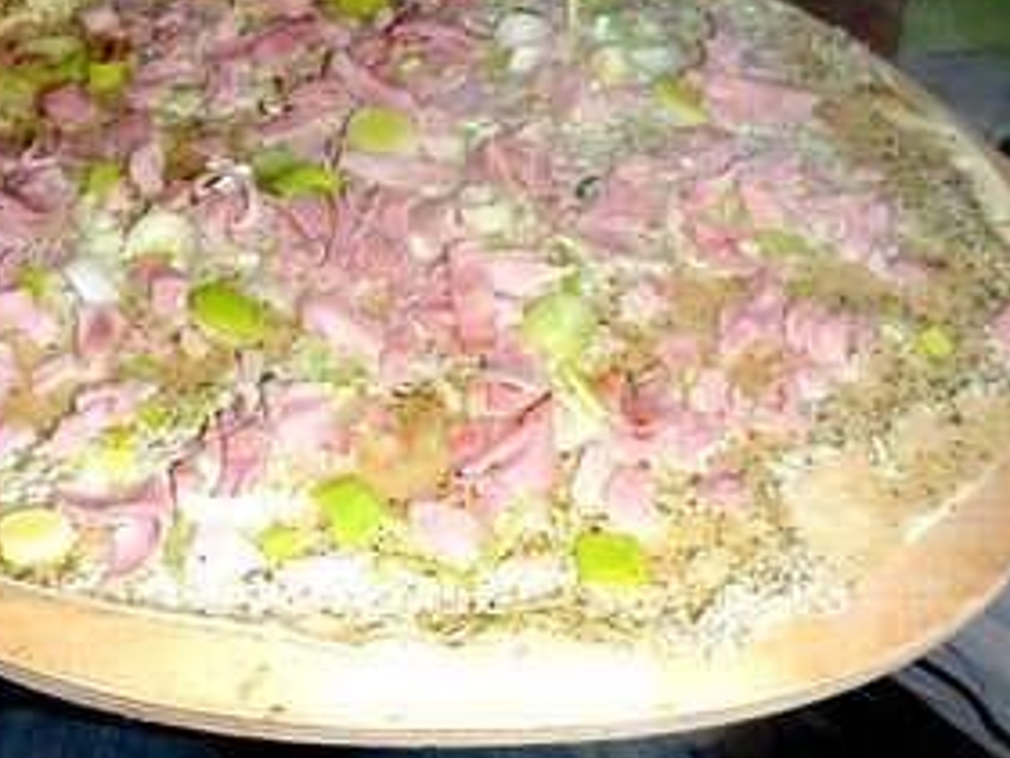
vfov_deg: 35.6
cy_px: 260
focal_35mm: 40
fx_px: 1167
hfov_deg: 46.4
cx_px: 379
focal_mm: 4.9
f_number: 3.3
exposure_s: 1/125
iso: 100
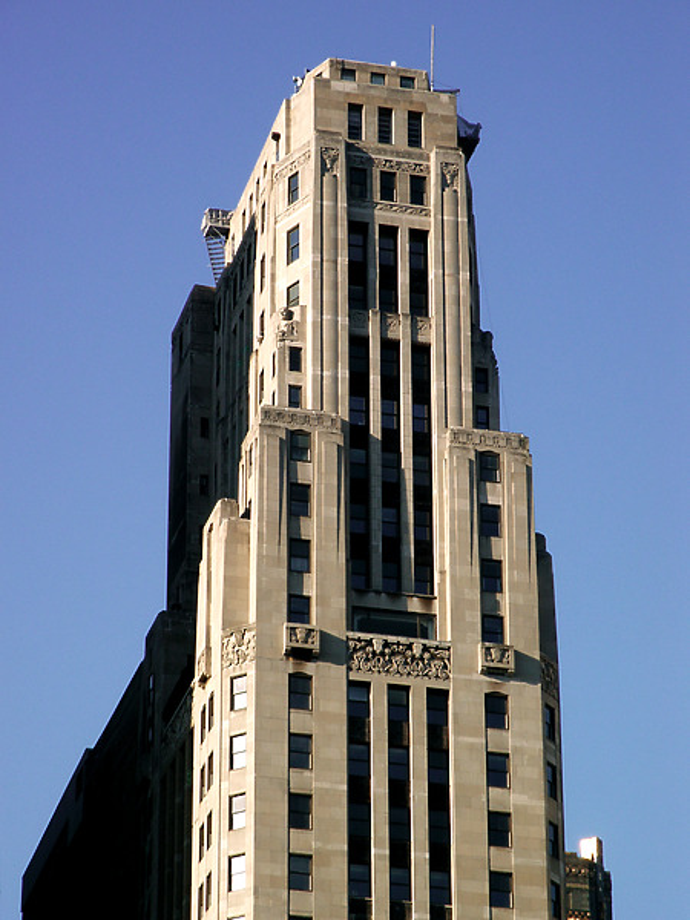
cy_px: 460
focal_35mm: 139
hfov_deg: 10.7
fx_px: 3694
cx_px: 345
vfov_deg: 14.2
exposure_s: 1/125
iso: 64
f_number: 8
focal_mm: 28.23
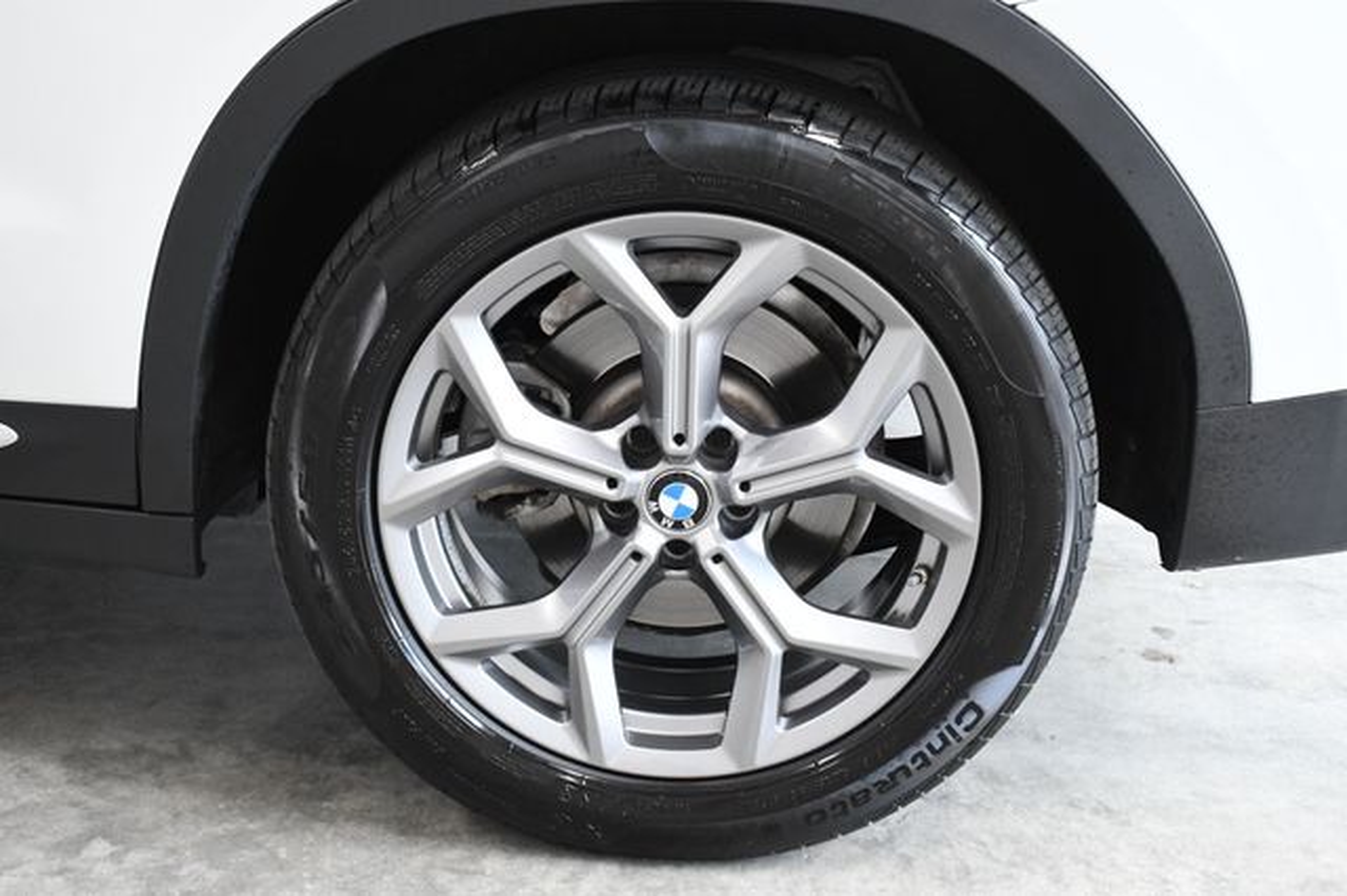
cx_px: 674
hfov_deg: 35.1
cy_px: 448
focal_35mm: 57
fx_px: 2132
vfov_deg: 23.8
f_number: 8
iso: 2500
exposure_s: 1/250
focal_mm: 38
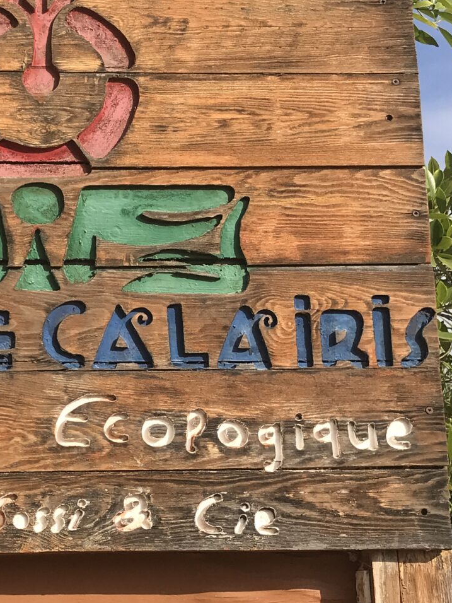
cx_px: 48
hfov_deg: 19.3
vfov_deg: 25.9
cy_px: 398
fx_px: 1306
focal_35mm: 75
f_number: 1.8
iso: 20
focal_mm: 3.99
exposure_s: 1/2037
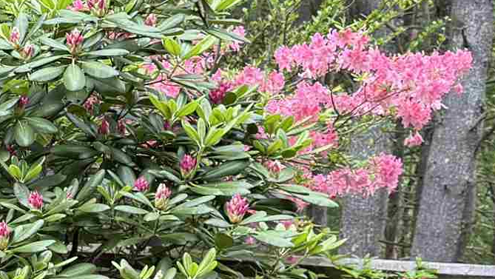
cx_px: -289
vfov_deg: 10.0
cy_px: 305
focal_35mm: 120
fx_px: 1576
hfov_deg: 16.1
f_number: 1.78
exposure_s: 1/79
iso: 200
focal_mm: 6.76
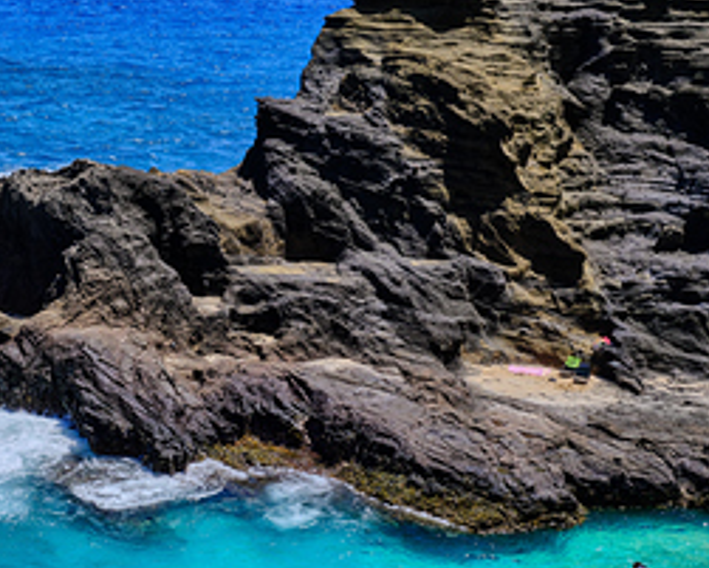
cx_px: -76
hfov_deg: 21.5
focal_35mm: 84
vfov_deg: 18.3
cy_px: 288
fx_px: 1763
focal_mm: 45
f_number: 16
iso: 250
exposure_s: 1/160
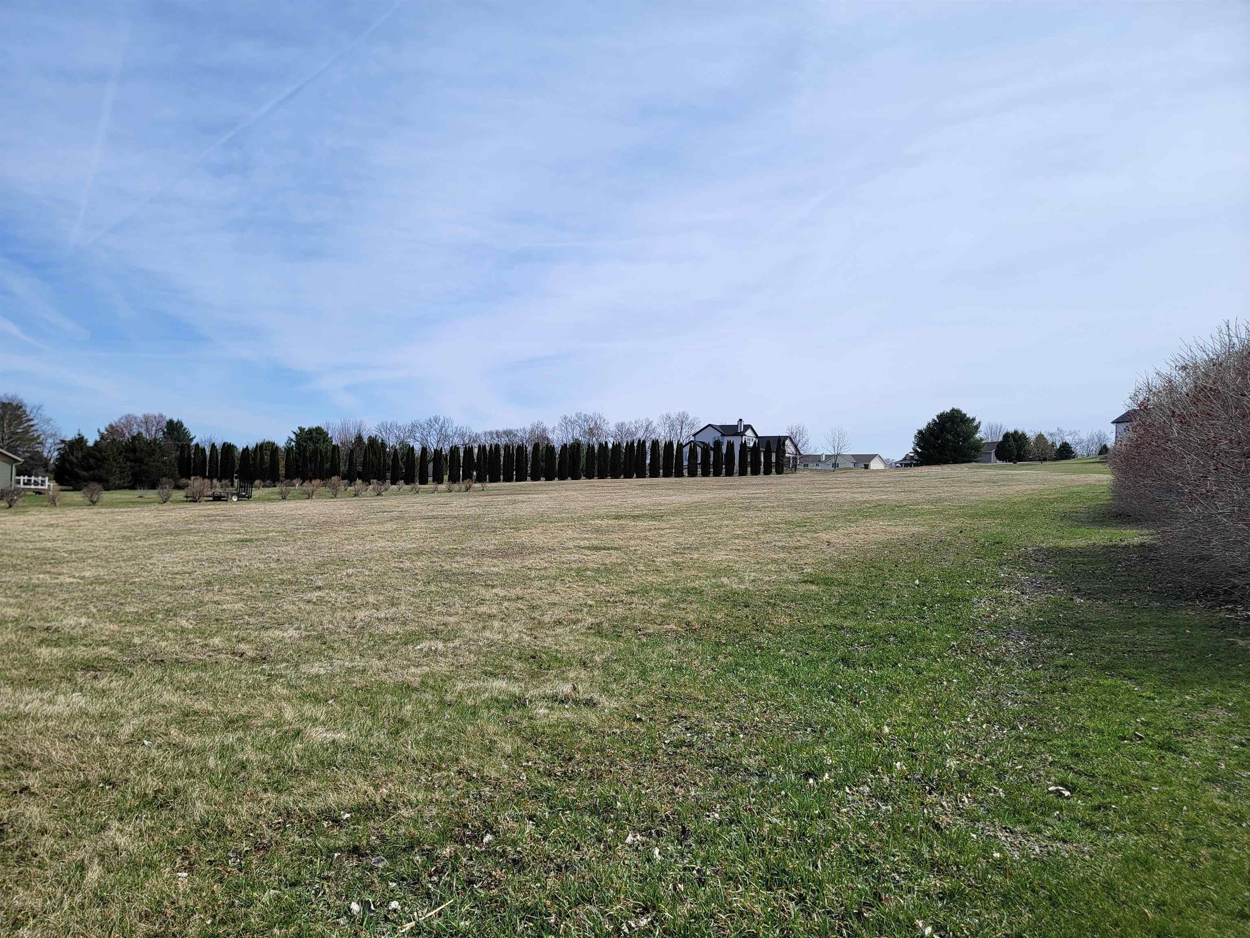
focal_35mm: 24
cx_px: 625
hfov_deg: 71.6
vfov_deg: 56.8
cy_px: 469
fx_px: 867
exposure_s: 1/1756
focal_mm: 6.7
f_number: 1.8
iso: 16
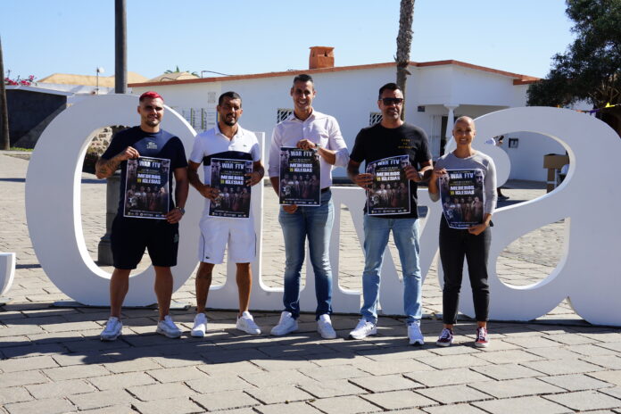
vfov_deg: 23.8
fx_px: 983
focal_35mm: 57
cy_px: 207
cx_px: 310
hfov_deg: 35.1
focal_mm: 57
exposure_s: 1/80
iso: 100
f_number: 13
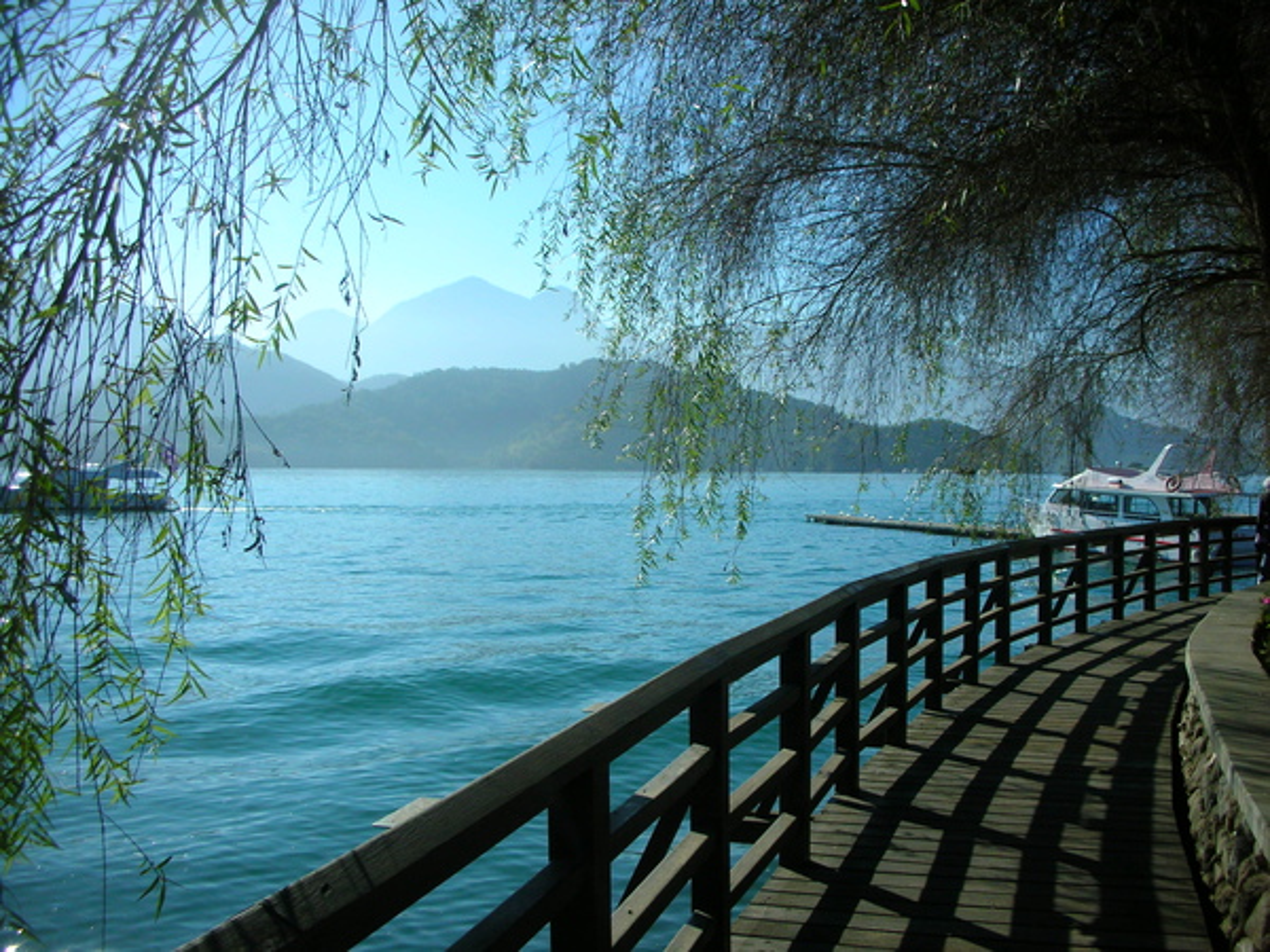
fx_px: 1284
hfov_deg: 52.6
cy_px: 476
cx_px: 635
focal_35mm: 35
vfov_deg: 40.7
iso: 50
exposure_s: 1/212
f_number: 8.5
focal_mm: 5.8
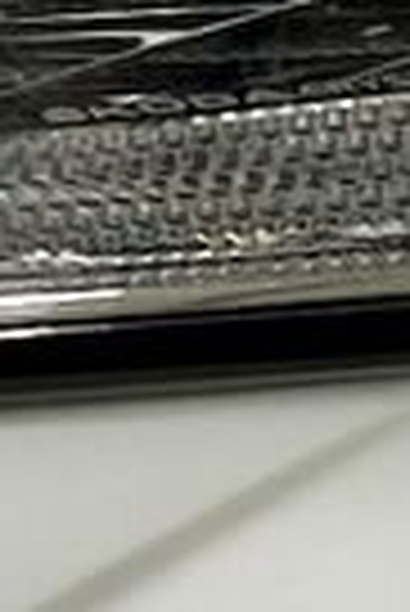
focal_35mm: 238
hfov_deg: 5.5
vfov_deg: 8.5
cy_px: -207
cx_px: -698
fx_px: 4055
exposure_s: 1/121
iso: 100
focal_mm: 5.7
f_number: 1.5
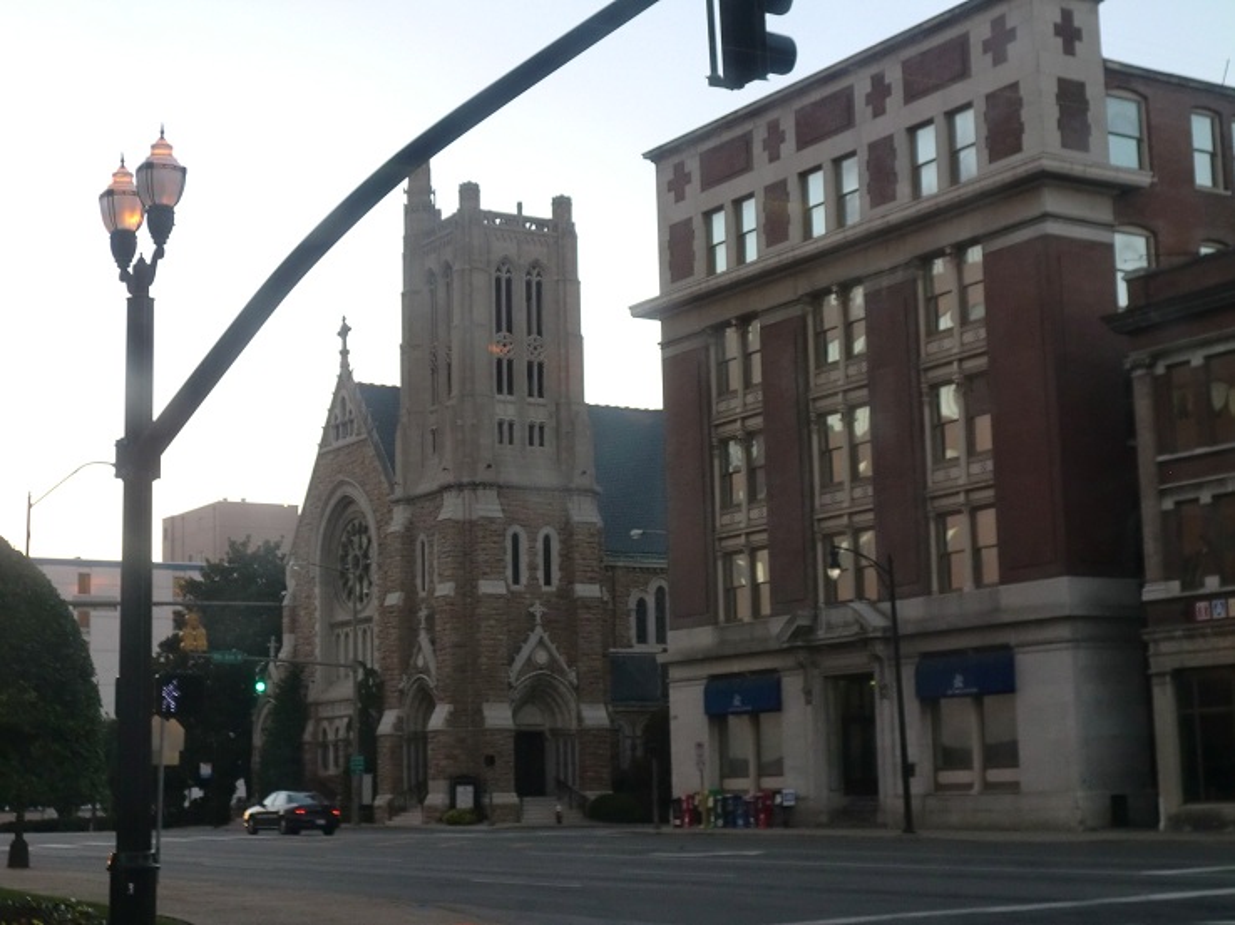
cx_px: 618
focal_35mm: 61
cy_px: 462
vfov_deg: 24.0
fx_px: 2176
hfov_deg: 31.7
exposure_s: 1/60
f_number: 4.2
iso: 160
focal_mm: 11.2
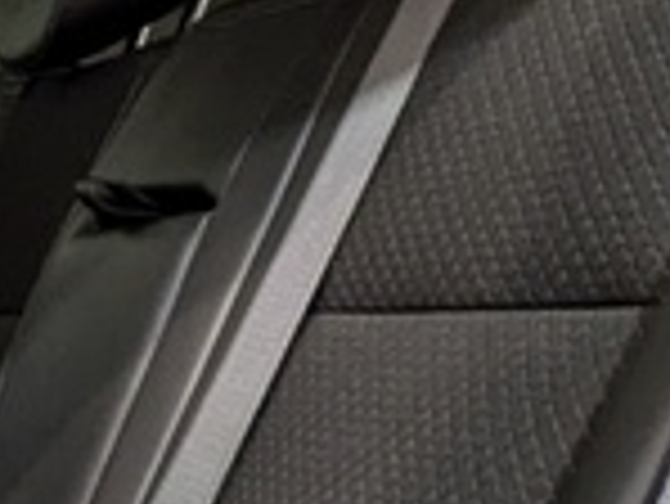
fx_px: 1860
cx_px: -468
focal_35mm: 96
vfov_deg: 15.0
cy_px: 562
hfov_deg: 17.3
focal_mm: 1.83
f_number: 2.2
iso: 138
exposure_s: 1/25
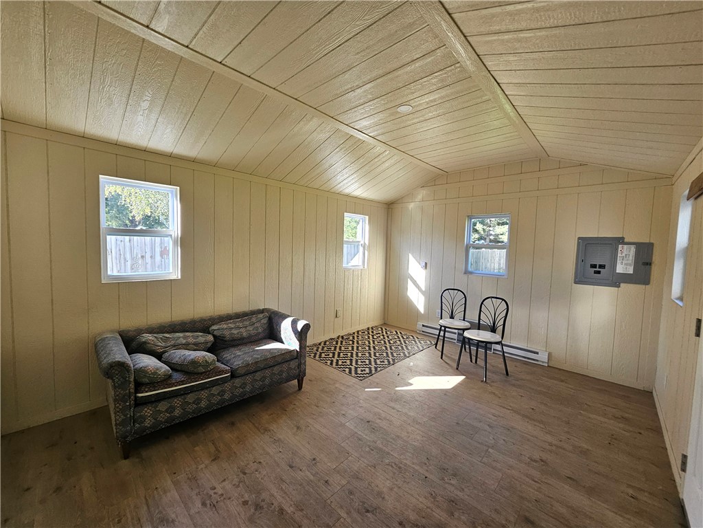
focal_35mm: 13
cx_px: 352
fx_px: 264
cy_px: 264
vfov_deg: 89.9
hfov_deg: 106.2
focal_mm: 1.74
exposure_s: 1/77.5
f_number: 2.2
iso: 64
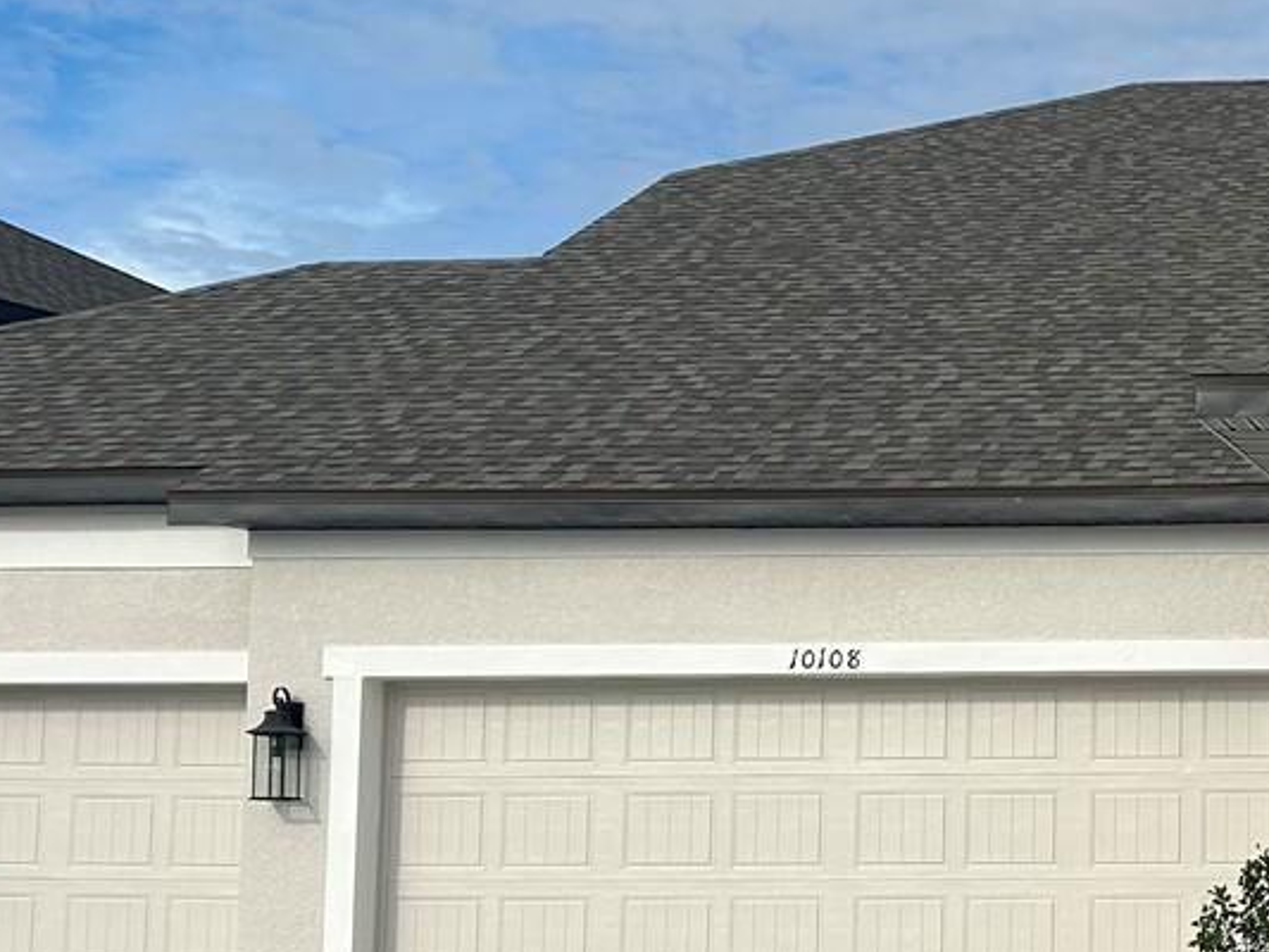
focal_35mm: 78
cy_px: 643
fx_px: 2860
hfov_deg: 23.4
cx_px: 1419
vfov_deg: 18.8
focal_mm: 5.7
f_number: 1.5
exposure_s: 1/6211
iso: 50
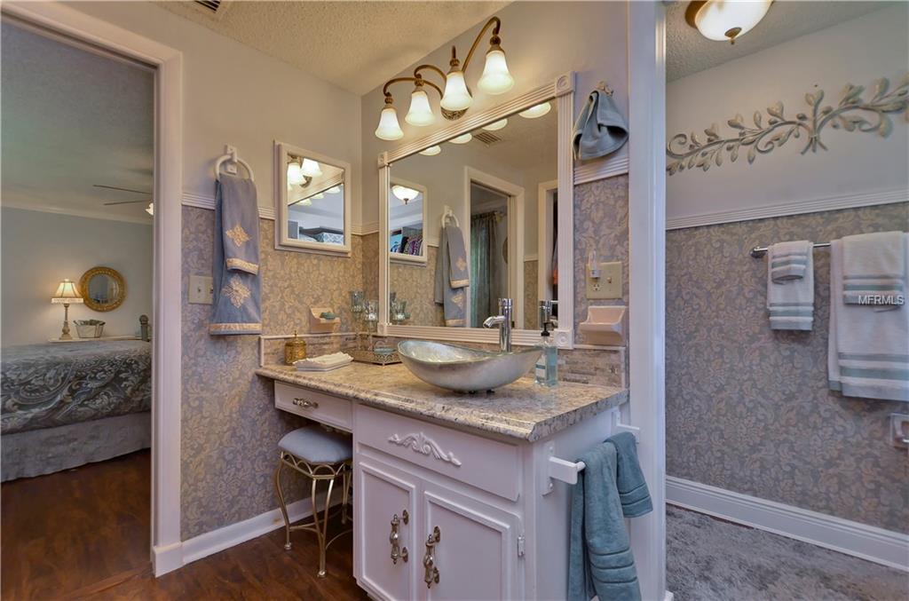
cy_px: 300
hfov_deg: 100.5
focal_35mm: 15
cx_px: 454
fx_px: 378
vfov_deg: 77.0
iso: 640
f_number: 4.5
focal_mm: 10
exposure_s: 1/80
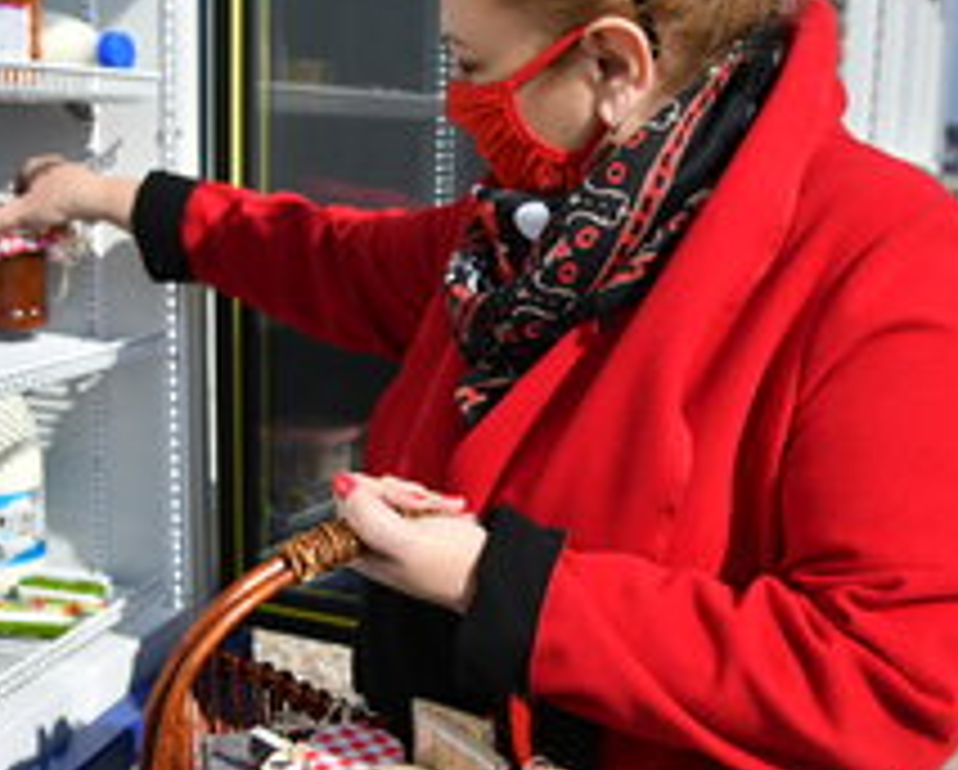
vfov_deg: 33.6
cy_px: 430
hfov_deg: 41.2
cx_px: 513
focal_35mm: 45
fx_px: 1274
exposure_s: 1/6400
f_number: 2.8
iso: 100
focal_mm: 17
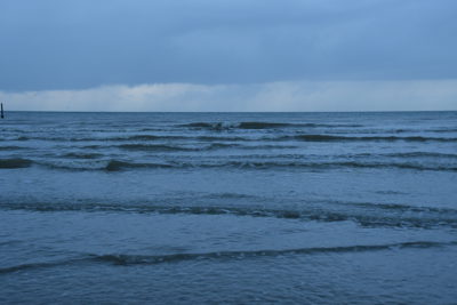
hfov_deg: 35.0
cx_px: 228
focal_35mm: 57
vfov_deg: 23.8
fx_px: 724
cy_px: 152
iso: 640
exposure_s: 1/25
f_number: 4.5
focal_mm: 38
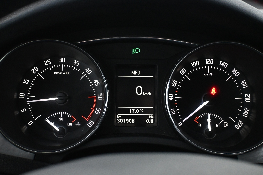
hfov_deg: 41.7
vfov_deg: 28.5
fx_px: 345
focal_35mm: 47
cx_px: 132
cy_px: 88
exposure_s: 1/50
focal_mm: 31.5
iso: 5600
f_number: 5
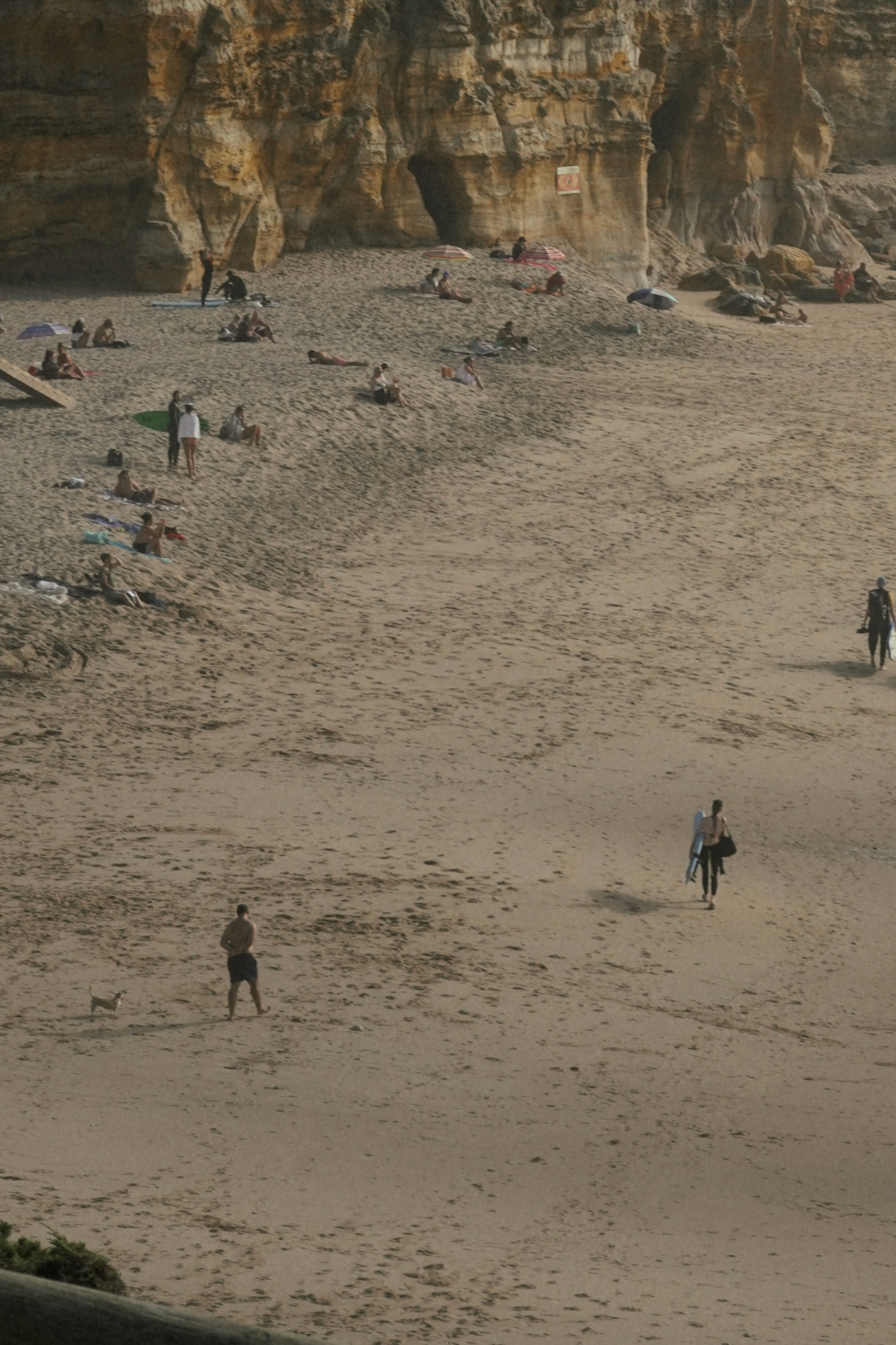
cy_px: -76
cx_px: 958
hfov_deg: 7.4
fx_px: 6906
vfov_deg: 11.0
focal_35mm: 185
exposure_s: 1/160
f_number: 18
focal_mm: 85
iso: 250
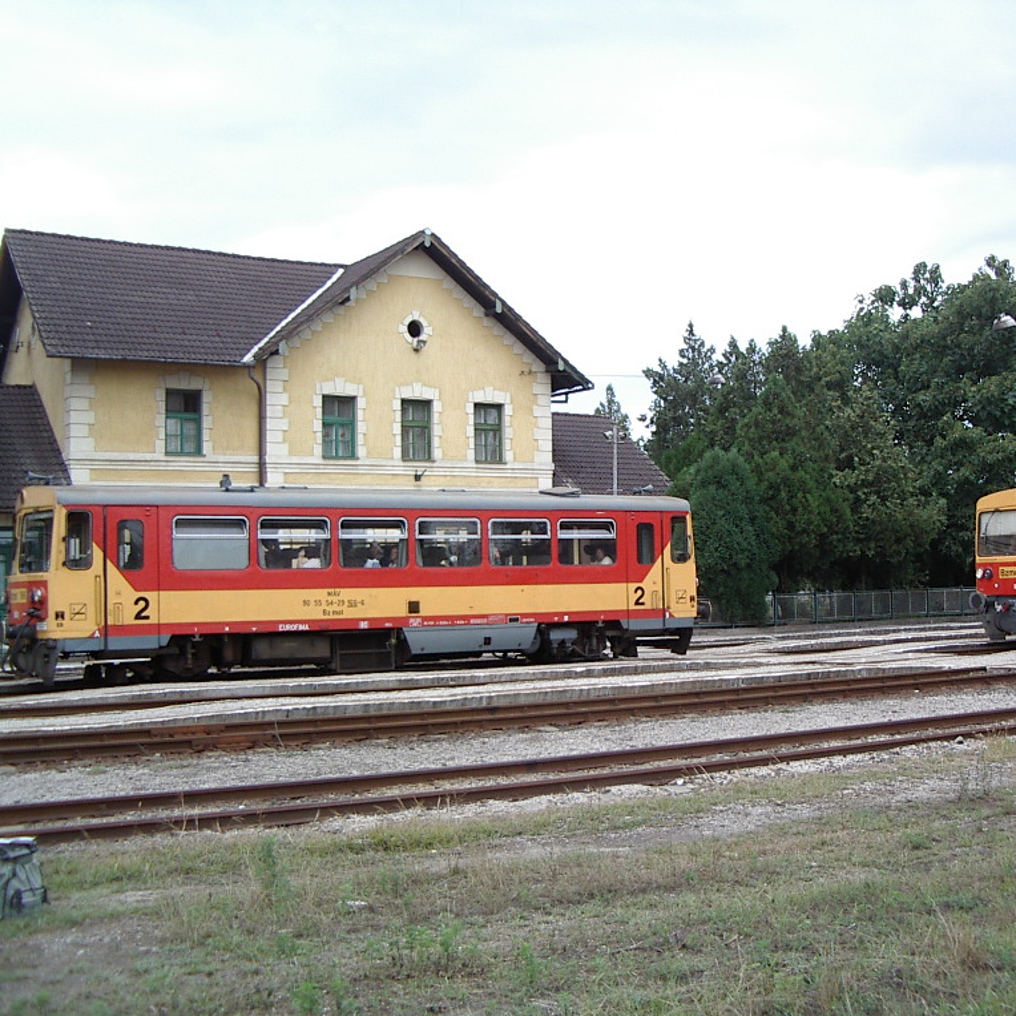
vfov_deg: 37.6
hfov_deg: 37.3
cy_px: 509
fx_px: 1494
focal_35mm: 45
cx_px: 634
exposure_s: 1/400
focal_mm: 5.8
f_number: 2.6
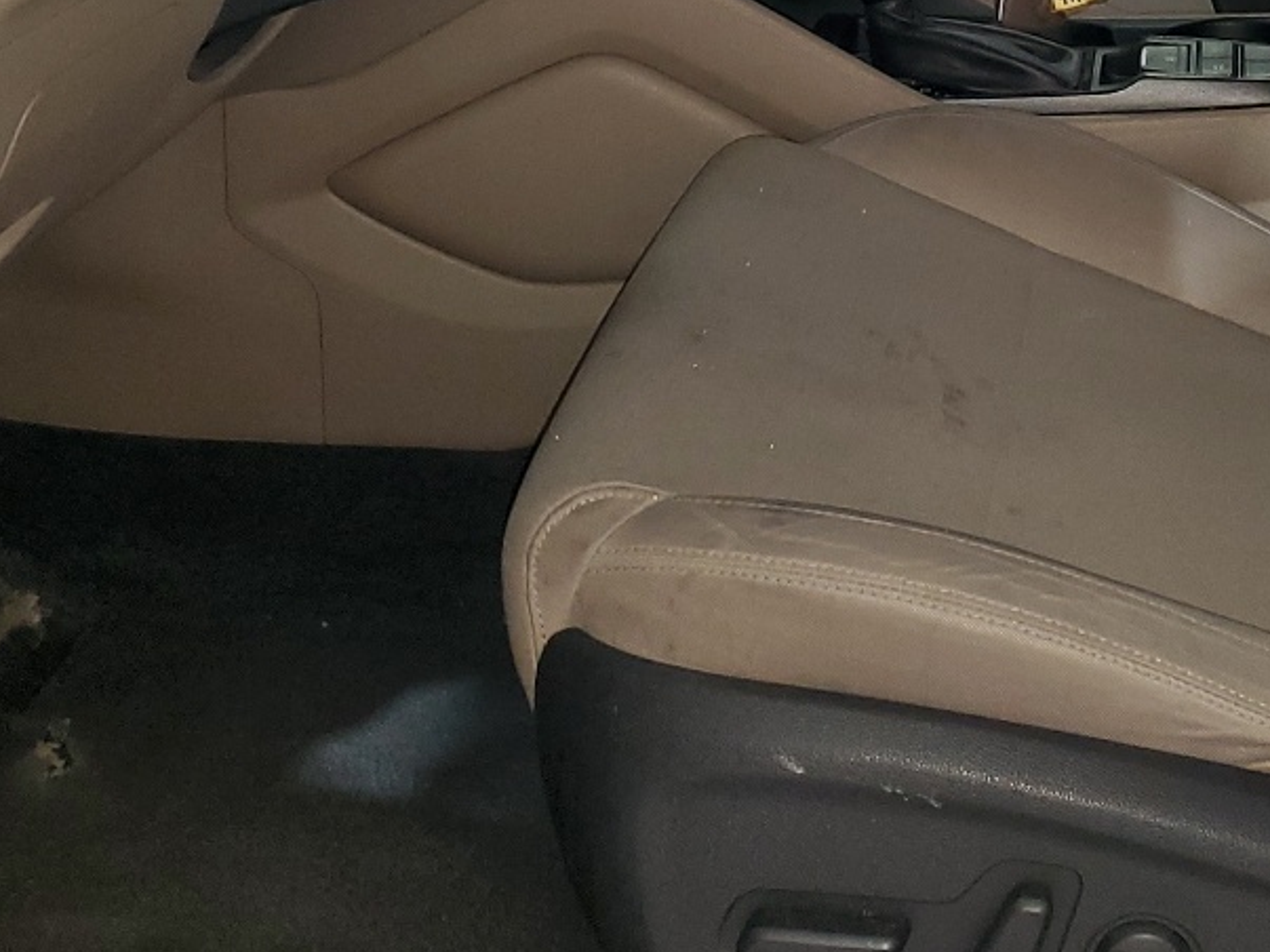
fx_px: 2531
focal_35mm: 69
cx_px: 1146
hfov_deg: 27.2
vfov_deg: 20.3
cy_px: -93
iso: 105
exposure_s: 1/24
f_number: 1.5
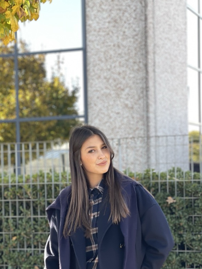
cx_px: 49
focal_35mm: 107
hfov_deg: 13.8
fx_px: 833
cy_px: 196
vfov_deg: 18.3
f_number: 2.2
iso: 25
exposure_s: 1/121
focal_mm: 7.5
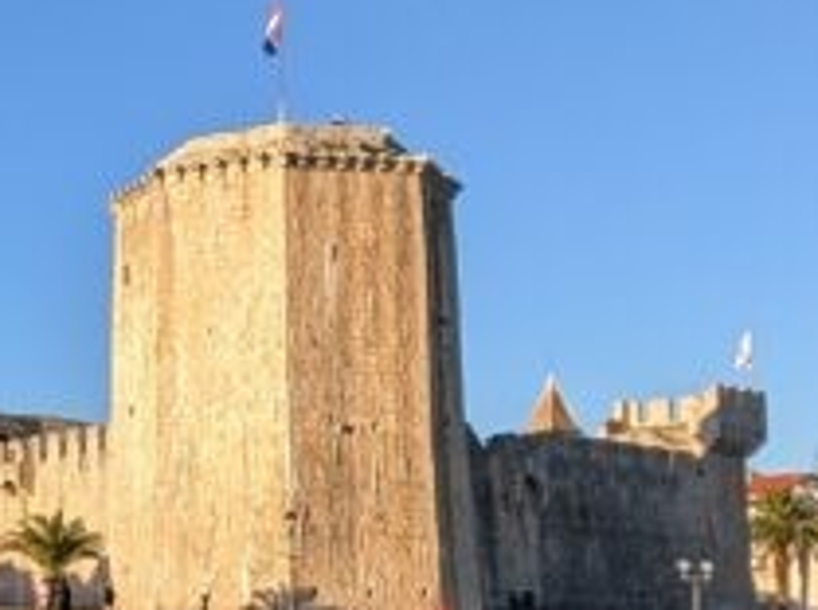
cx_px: -376
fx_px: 1392
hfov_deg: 25.5
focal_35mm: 59
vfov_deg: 24.6
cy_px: 428
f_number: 1.7
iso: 66
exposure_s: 1/3448
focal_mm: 2.02
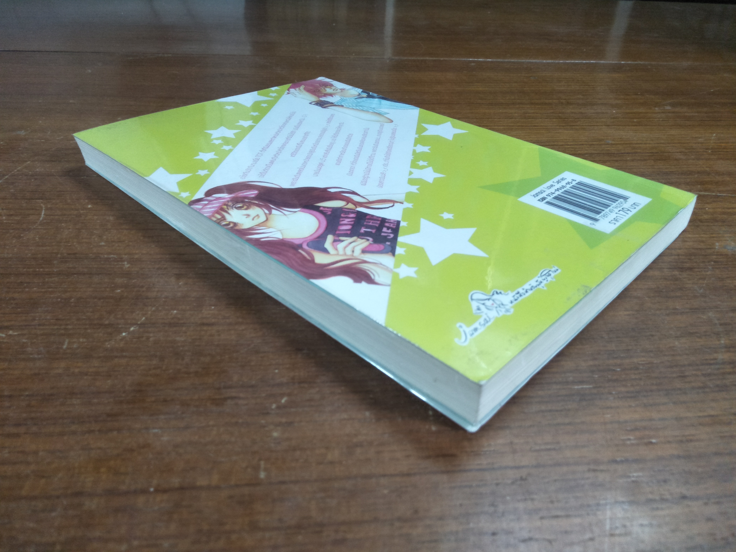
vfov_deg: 66.0
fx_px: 425
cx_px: 368
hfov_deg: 81.7
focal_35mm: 20
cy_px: 276
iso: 222
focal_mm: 3.46
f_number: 2.2
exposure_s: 1/33
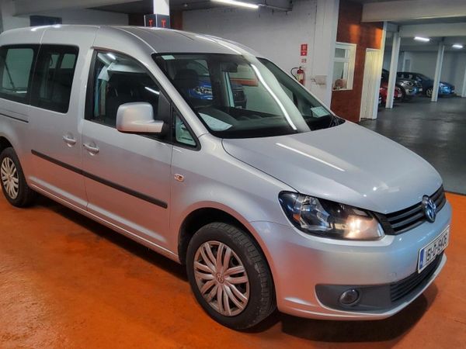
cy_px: 174
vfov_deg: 53.1
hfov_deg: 67.3
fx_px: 350
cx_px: 233
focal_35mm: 26
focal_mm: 3.08
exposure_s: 1/100
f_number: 2
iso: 250
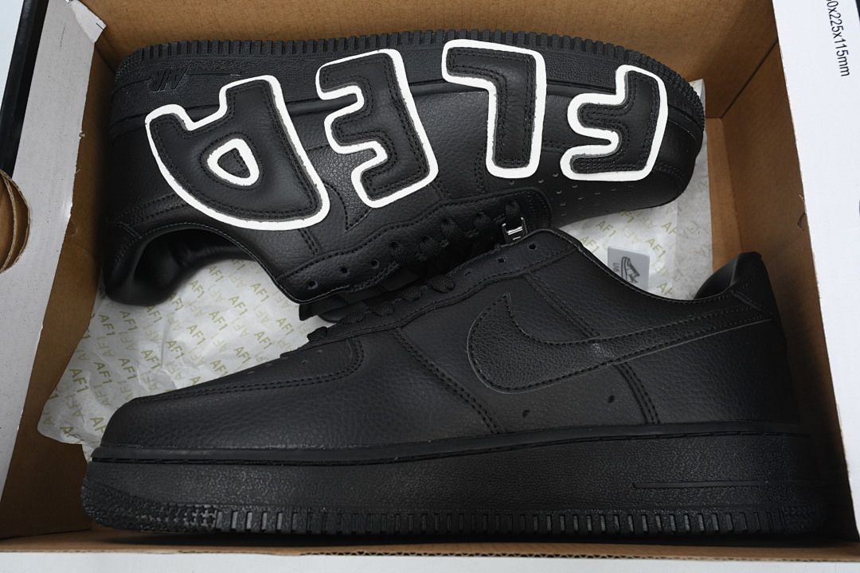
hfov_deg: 66.4
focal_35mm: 28
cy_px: 286
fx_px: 657
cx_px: 430
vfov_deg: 47.2
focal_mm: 27.5
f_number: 11
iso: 800
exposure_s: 1/100
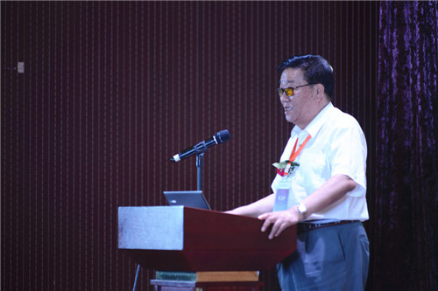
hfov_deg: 10.3
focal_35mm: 200
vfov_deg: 6.9
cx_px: 219
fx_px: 2432
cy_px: 146
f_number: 2.8
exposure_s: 1/125
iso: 250
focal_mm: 200
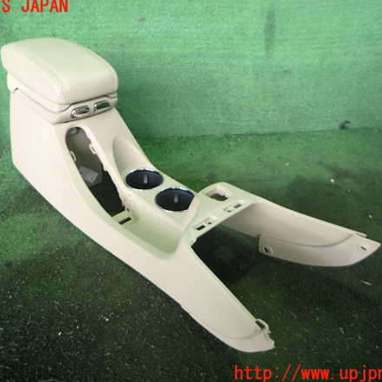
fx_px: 375
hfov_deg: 53.9
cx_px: 170
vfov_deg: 54.0
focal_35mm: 30
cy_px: 190
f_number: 2
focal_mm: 4.5
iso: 200
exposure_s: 1/40
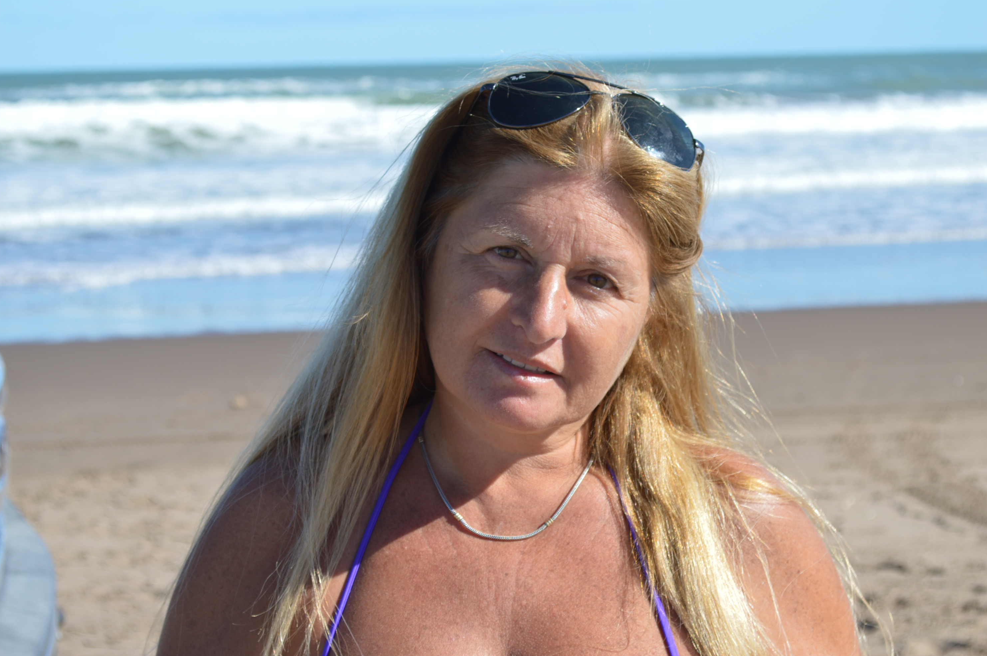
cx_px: 495
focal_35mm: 84
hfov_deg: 24.3
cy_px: 327
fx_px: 2287
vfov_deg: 16.3
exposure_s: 1/200
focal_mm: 55
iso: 100
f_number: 7.1
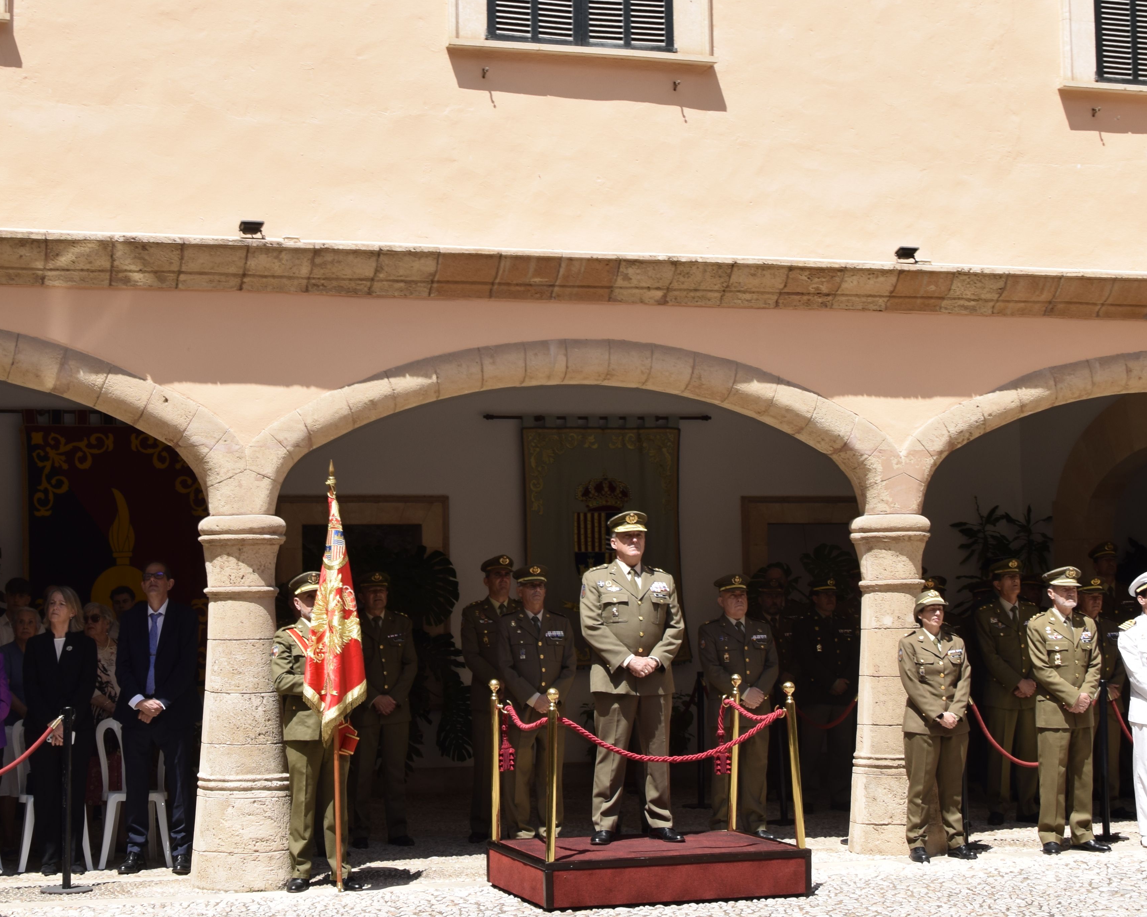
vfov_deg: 23.8
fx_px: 2173
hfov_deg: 29.5
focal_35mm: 64
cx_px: 497
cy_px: 441
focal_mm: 26
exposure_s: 1/200
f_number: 8
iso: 100
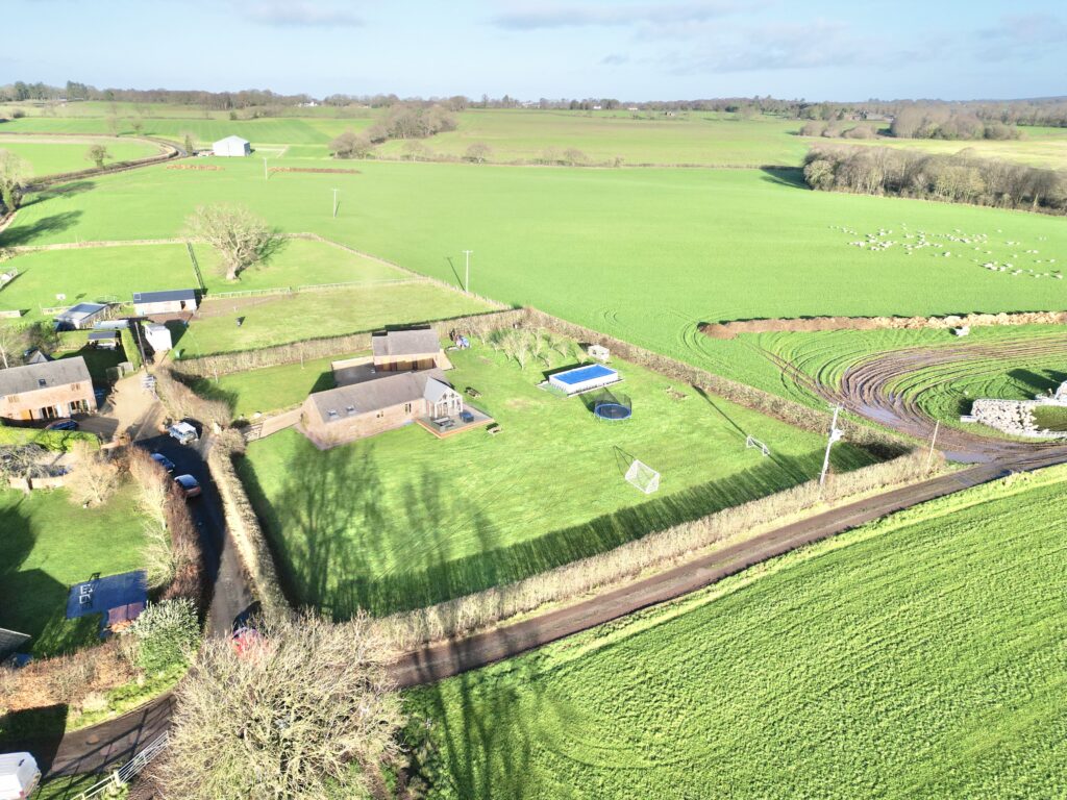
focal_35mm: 24
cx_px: 534
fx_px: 740
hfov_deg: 71.6
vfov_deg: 56.8
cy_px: 400
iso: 150
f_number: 1.7
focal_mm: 6.72
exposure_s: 1/2000
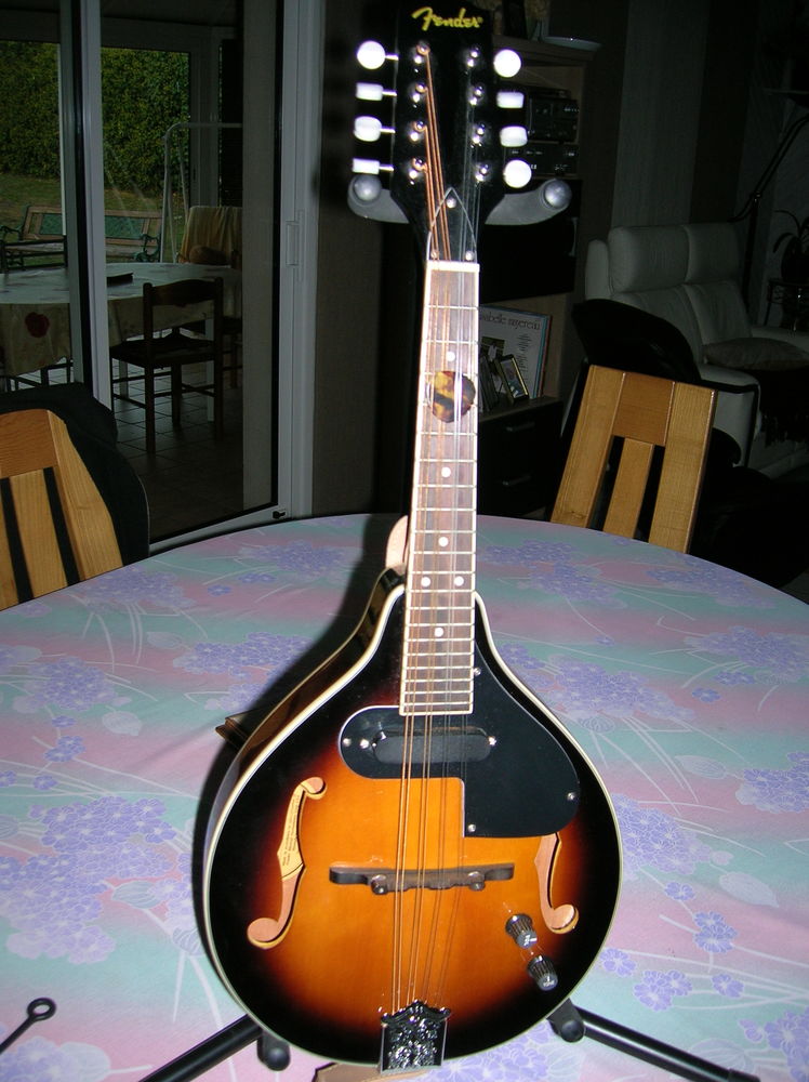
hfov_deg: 41.7
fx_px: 1061
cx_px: 404
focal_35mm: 34
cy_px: 541
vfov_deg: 54.0
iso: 50
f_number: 2.9
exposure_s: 1/60.1
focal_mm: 5.7
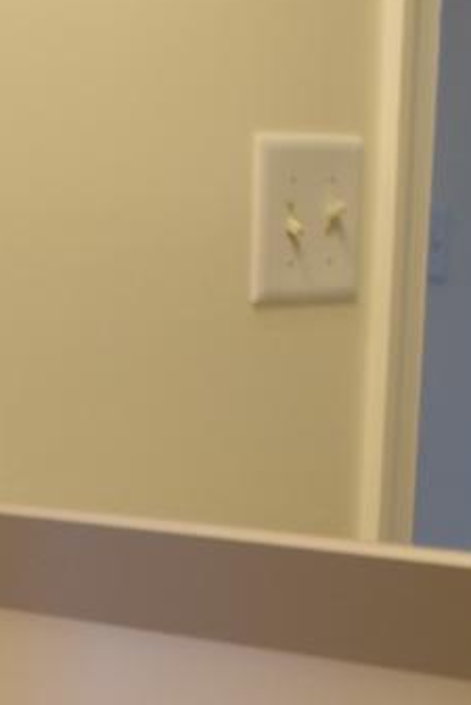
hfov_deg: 10.9
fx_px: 2411
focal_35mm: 123
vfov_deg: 15.4
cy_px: 1056
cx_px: -105
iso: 400
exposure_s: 1/60
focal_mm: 18
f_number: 4
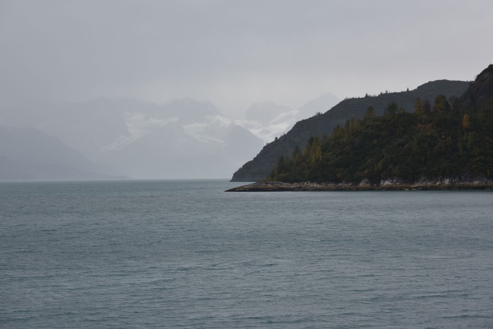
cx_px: 252
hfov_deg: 23.4
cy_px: 155
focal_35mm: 87
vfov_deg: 15.7
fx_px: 1191
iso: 110
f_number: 5
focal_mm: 78
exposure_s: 1/160
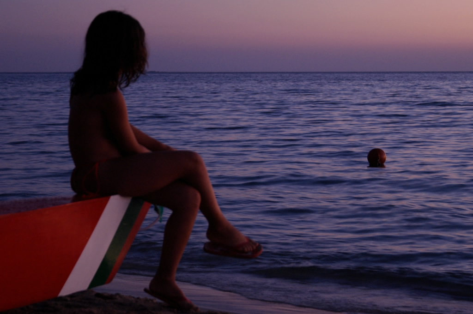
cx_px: 236
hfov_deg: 19.5
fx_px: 1378
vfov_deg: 13.0
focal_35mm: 105
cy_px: 157
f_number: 5.6
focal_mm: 70
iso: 800
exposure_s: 1/10
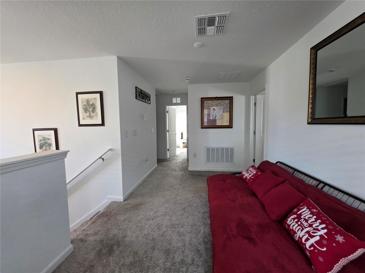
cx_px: 182
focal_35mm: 13
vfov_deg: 89.9
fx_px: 137
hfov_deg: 106.2
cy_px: 136
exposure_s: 1/60
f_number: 1.9
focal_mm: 2.2
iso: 250
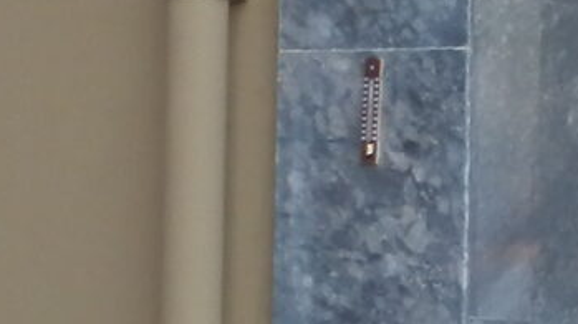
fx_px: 3677
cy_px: 205
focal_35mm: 240
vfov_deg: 5.1
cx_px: 1650
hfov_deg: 7.9
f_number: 3.5
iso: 80
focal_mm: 5.4
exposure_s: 1/30
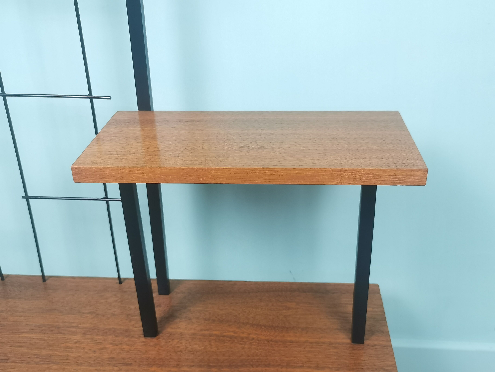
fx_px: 543
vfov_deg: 37.7
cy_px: 186
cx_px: 248
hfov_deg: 49.0
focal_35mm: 38
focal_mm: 5.58
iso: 200
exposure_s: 1/100
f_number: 1.8
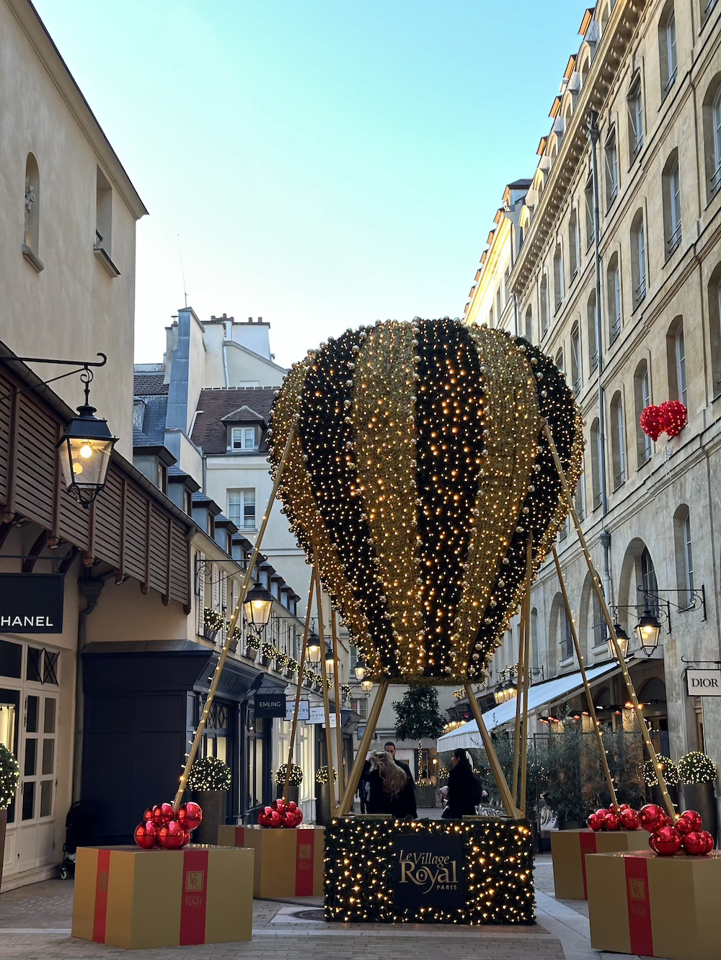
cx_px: 360
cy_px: 480
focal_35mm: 48
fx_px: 1333
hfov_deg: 30.3
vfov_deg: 39.7
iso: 160
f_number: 1.78
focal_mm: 6.86
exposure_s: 1/100
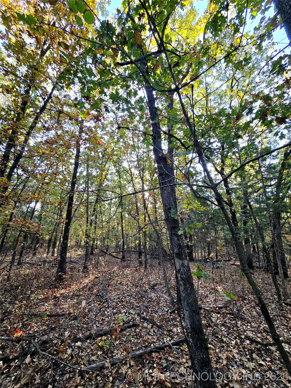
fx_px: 146
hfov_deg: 89.9
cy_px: 194
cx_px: 146
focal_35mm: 13
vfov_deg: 106.2
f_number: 2.2
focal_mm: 2.2
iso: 50
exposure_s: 1/120
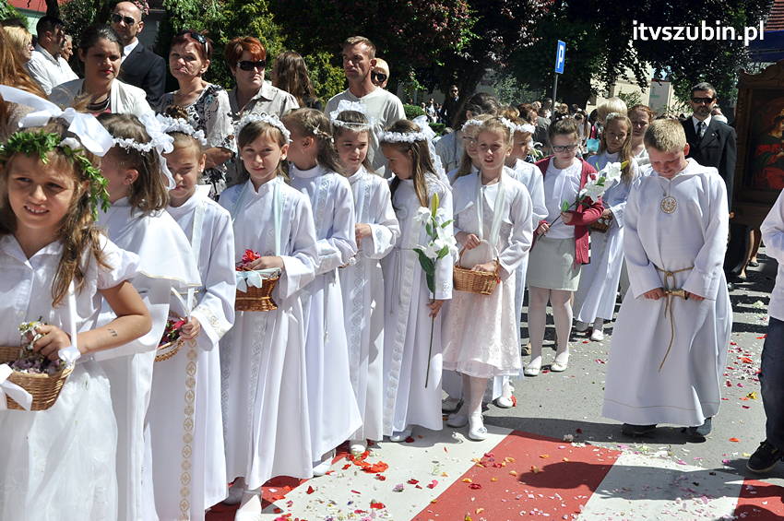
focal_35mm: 48
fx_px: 1044
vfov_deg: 28.0
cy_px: 260
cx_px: 392
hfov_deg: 41.1
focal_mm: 32
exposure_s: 1/640
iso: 400
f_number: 13
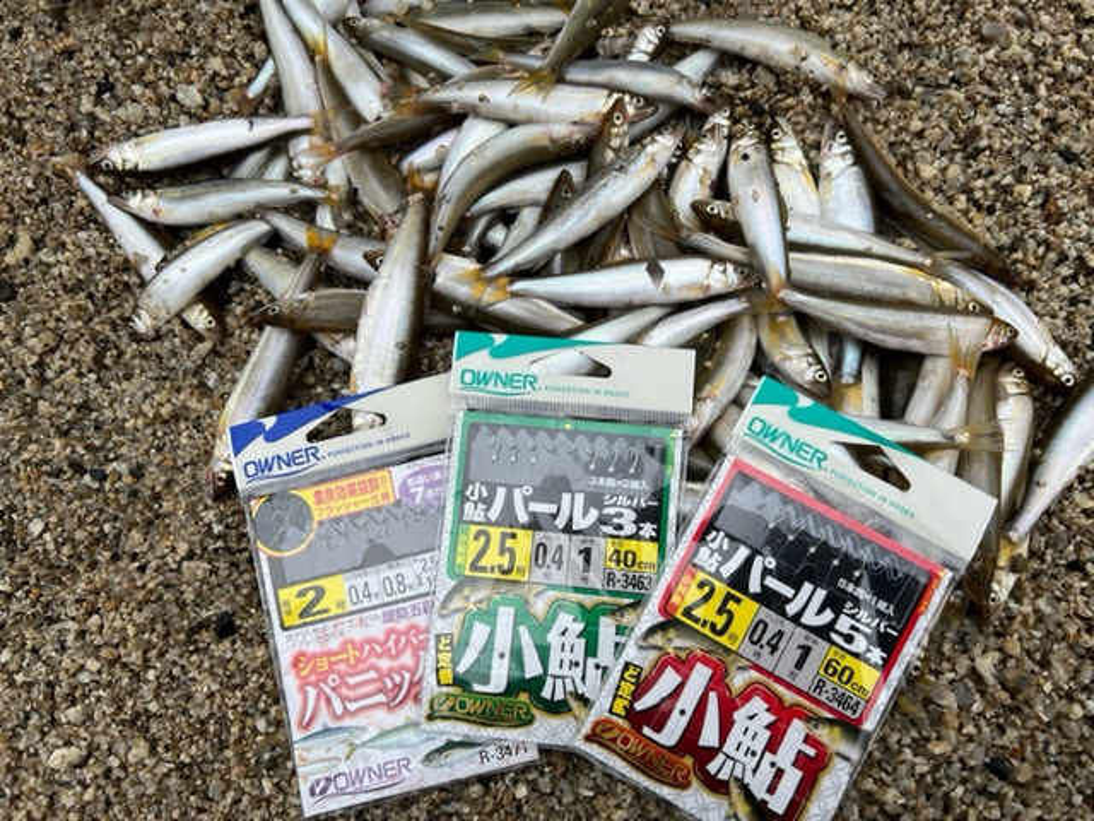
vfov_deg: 53.1
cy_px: 410
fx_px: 822
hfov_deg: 67.3
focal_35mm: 26
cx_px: 547
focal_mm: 5.7
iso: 50
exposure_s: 1/2632
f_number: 1.5
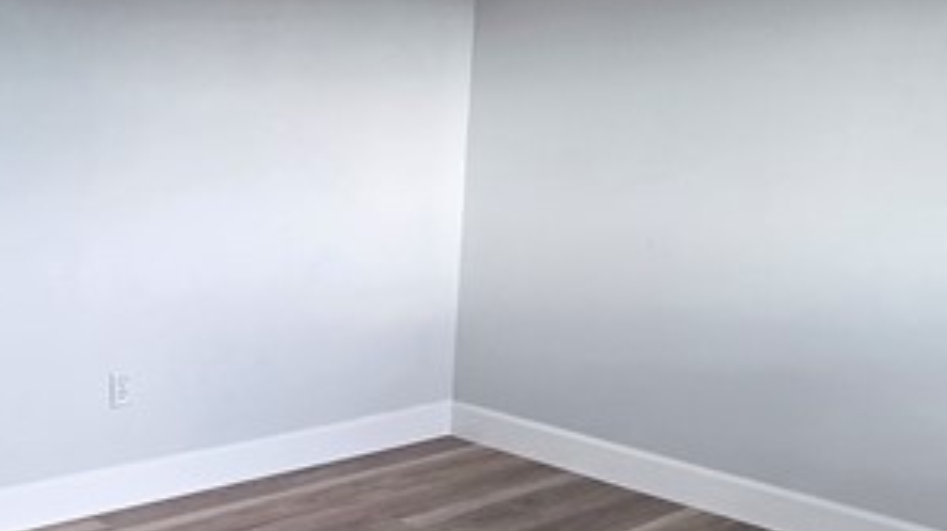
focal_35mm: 49
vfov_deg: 24.3
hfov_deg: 41.3
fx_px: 1230
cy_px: 313
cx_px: 278
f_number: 1.9
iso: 250
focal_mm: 2.2
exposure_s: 1/120
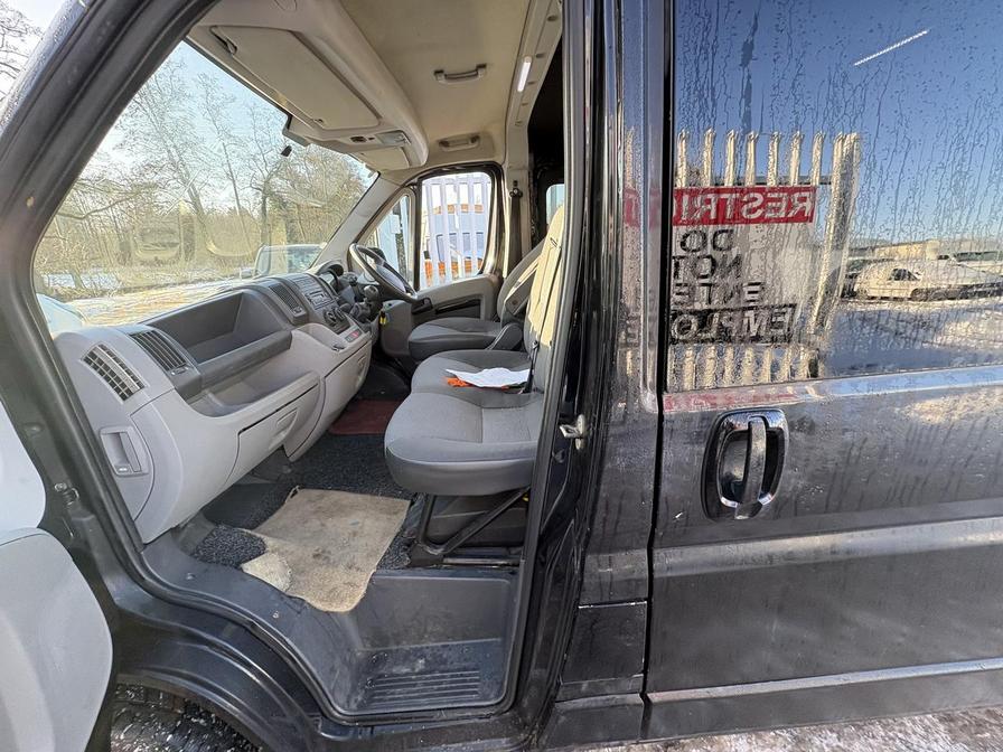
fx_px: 406
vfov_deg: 85.7
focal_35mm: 14
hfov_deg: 102.1
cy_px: 376
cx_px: 502
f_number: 2.2
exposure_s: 1/99
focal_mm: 2.22
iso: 125
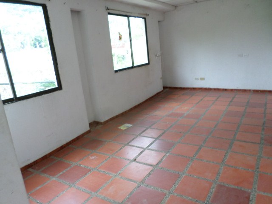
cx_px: 136
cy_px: 102
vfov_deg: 54.9
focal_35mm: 25
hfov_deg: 69.4
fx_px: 196
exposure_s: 1/45
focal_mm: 4.5
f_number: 2.5
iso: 80
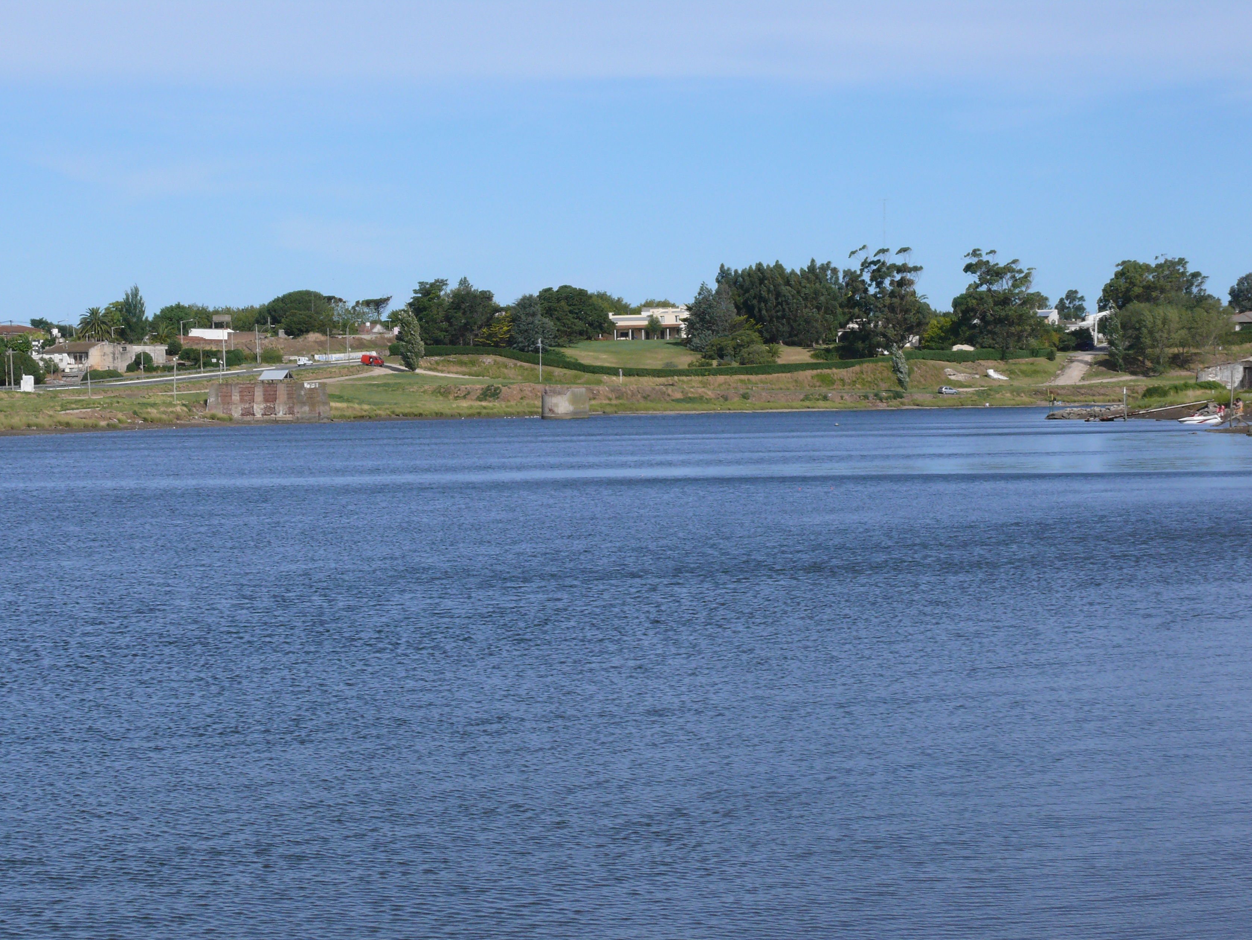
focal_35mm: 91
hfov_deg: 21.5
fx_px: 3292
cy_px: 508
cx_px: 608
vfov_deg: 16.2
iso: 100
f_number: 8
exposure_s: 1/400
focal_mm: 17.8
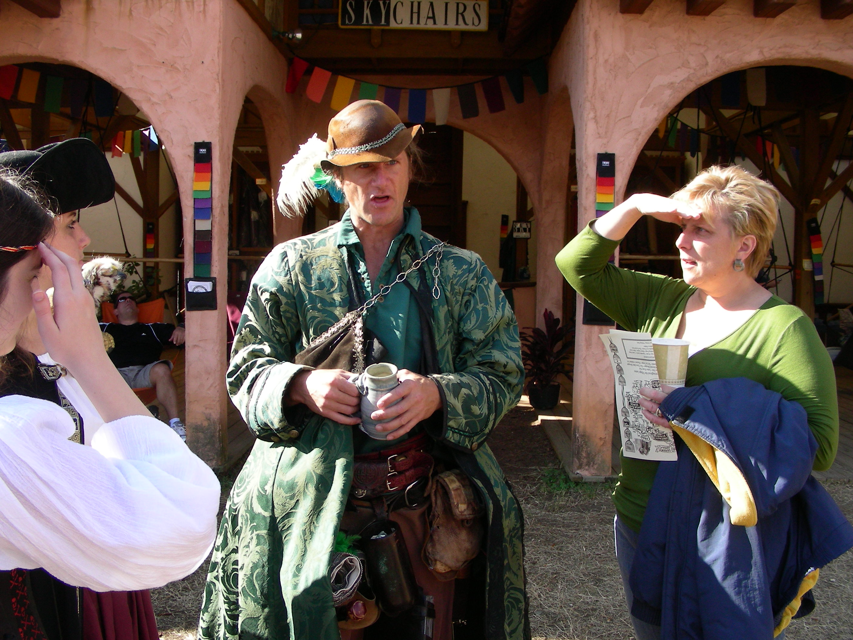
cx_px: 426
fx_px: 936
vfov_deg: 37.7
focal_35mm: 38
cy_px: 320
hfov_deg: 49.0
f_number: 4
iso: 50
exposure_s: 1/173
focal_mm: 6.3
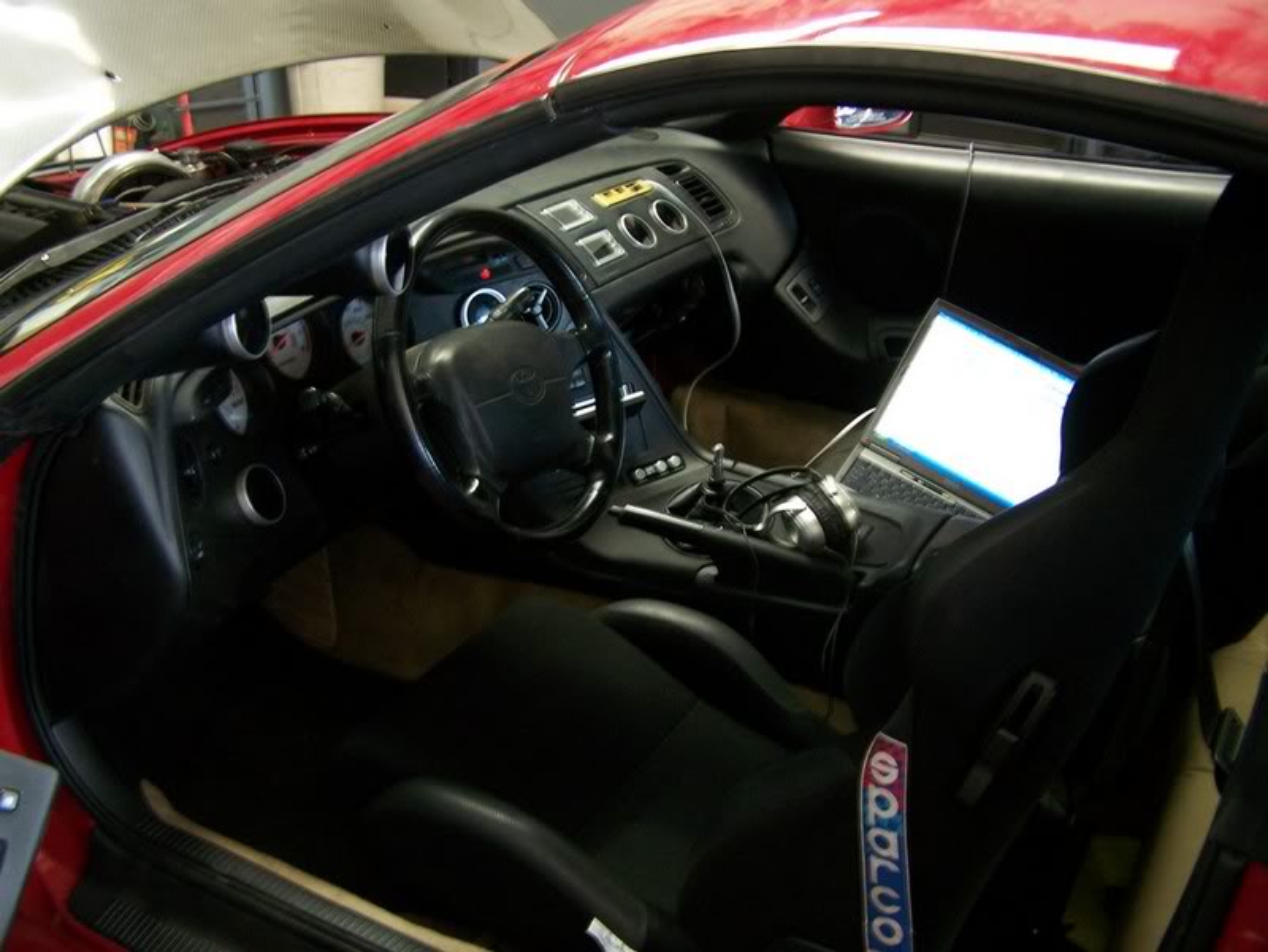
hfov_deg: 49.0
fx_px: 1393
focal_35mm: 38
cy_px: 476
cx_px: 634
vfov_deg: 37.8
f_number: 2.8
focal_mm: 6.3
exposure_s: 1/8
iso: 160
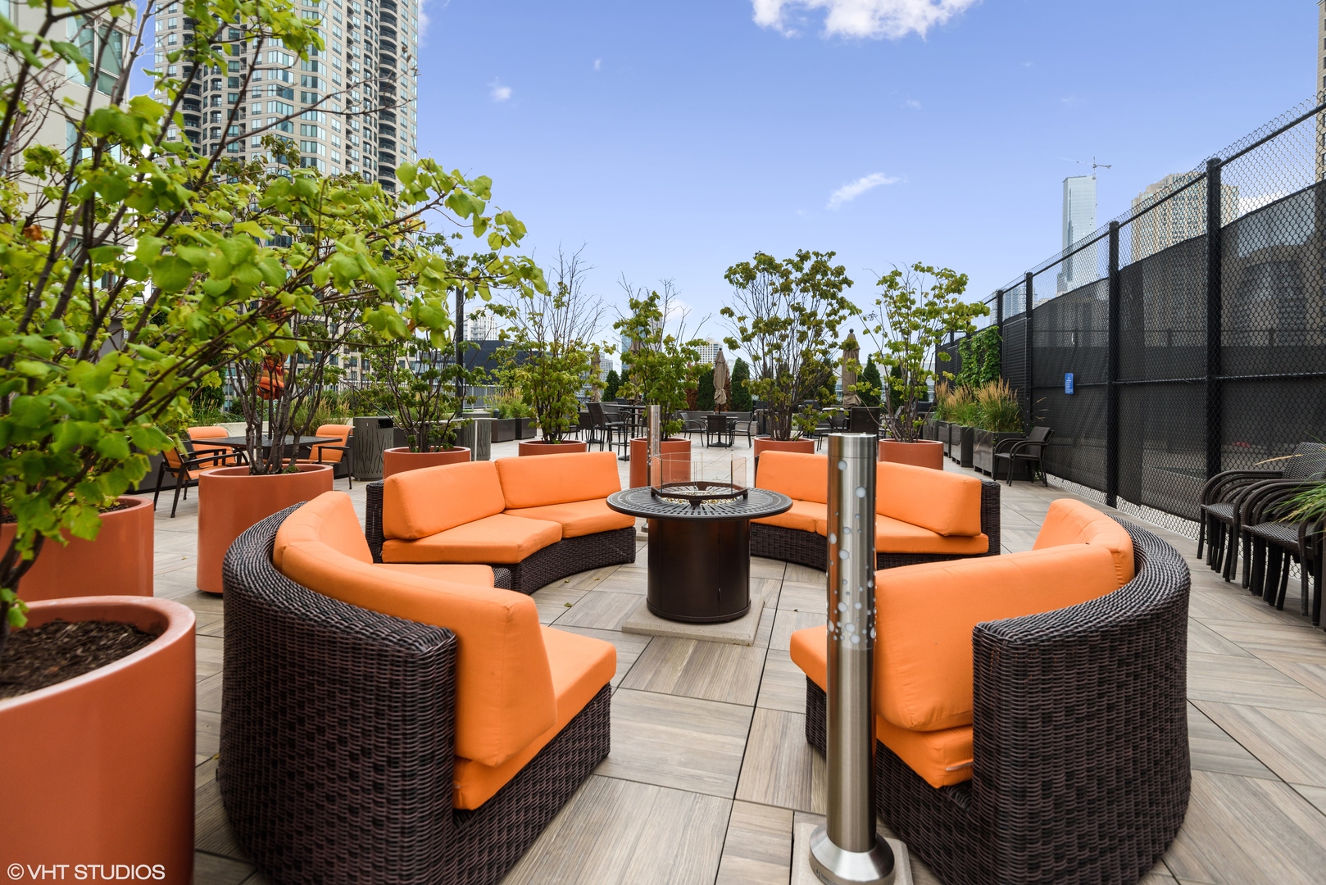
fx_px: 590
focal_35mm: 16
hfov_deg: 96.7
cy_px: 442
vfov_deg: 73.8
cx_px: 663
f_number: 8
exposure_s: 1/640
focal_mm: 16
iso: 200
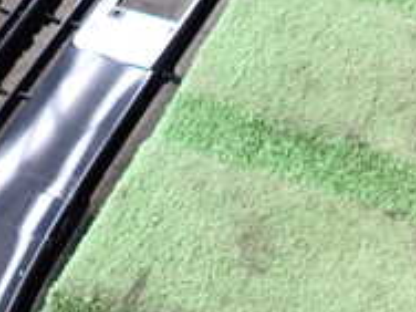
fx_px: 961
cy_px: 316
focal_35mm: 80
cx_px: 597
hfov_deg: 21.2
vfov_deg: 18.0
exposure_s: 1/30
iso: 400
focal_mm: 4.5
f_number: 2
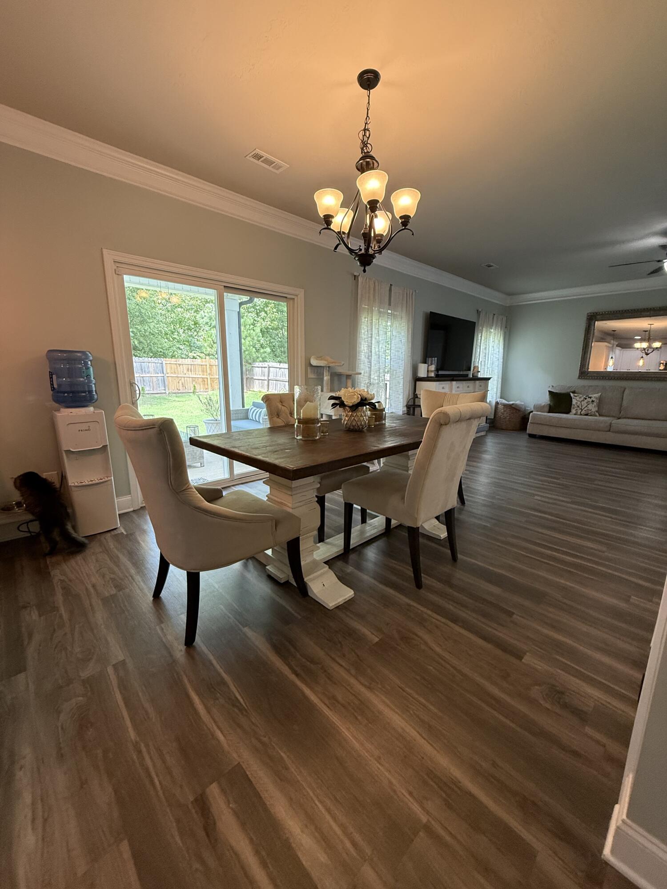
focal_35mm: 14
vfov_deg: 102.1
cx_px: 334
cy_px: 444
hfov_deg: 85.7
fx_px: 360
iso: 200
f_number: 2.2
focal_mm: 2.22
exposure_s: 1/120
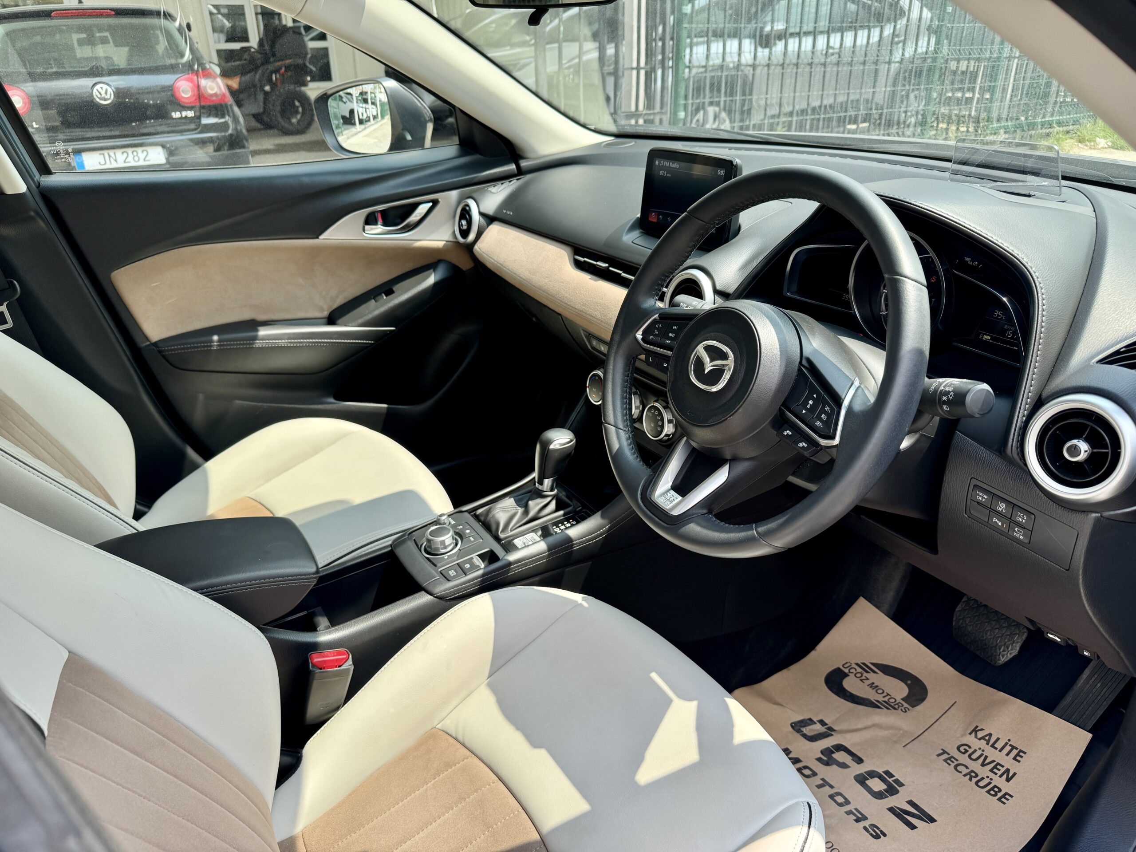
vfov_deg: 56.8
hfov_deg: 71.6
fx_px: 788
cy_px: 426
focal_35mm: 24
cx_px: 568
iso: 80
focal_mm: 6.76
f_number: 1.78
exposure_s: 1/876
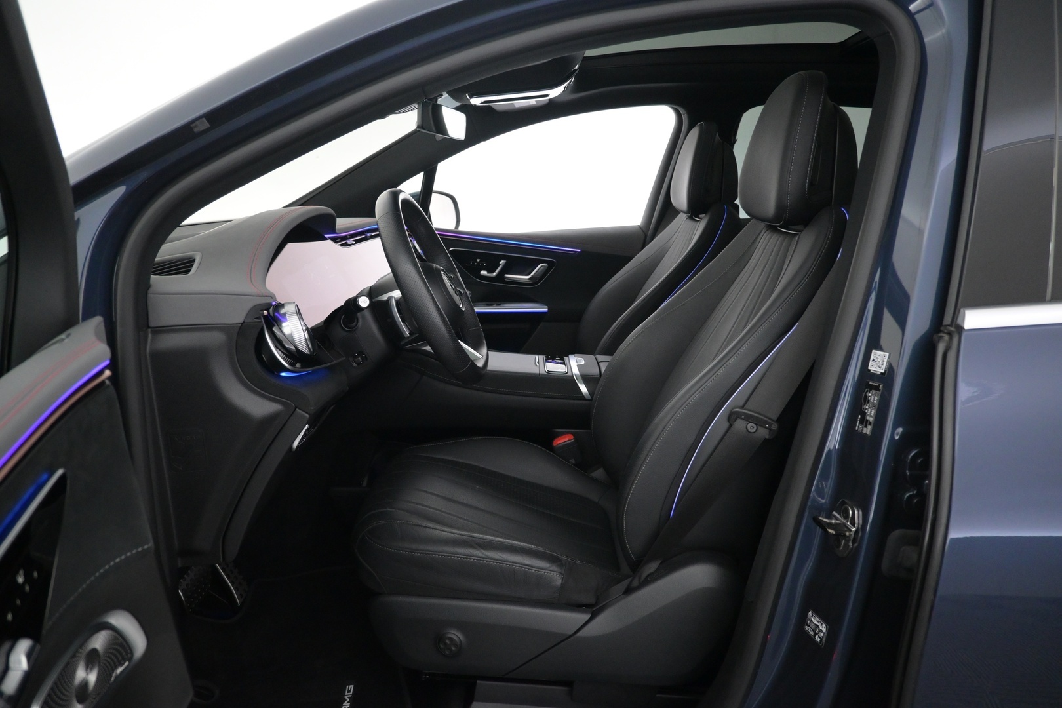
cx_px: 531
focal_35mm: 24
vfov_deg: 53.1
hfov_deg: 73.7
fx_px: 708
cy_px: 354
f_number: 3.5
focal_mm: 16
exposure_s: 1/60
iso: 2800
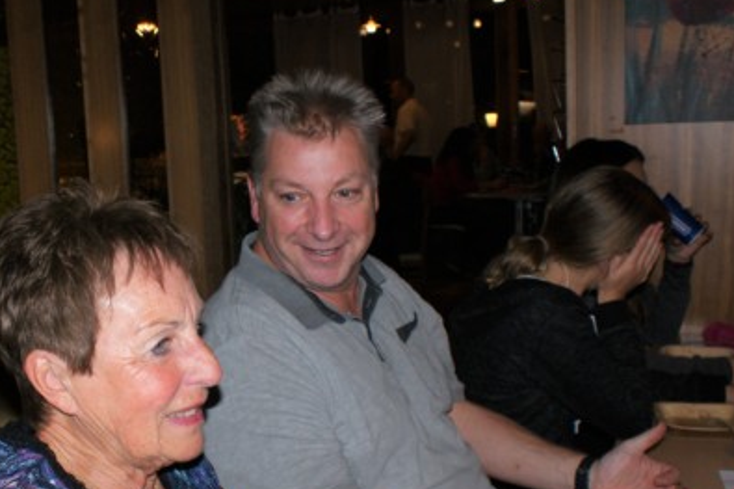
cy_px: 314
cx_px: 334
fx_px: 836
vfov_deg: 32.4
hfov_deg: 47.4
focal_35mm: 41
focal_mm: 20
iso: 400
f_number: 5.6
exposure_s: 1/60
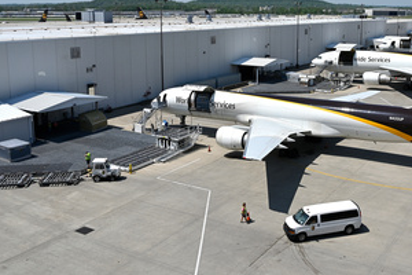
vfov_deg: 32.1
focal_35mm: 41
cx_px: 282
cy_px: 72
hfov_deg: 46.5
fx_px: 469
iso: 180
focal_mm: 24
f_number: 7.1
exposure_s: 1/1600
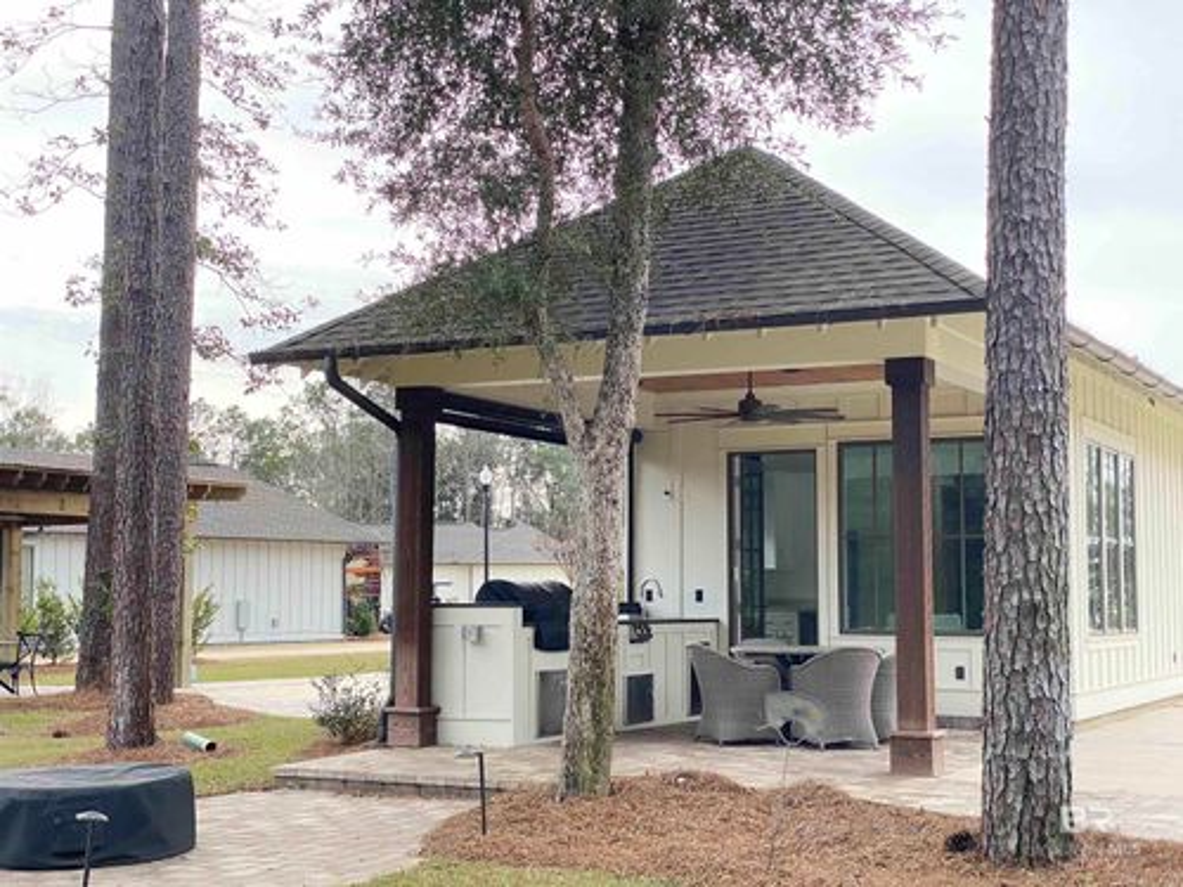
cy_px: 444
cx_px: 592
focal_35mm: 52
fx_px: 1777
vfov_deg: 28.0
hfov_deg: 36.8
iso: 20
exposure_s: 1/436
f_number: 2
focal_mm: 6
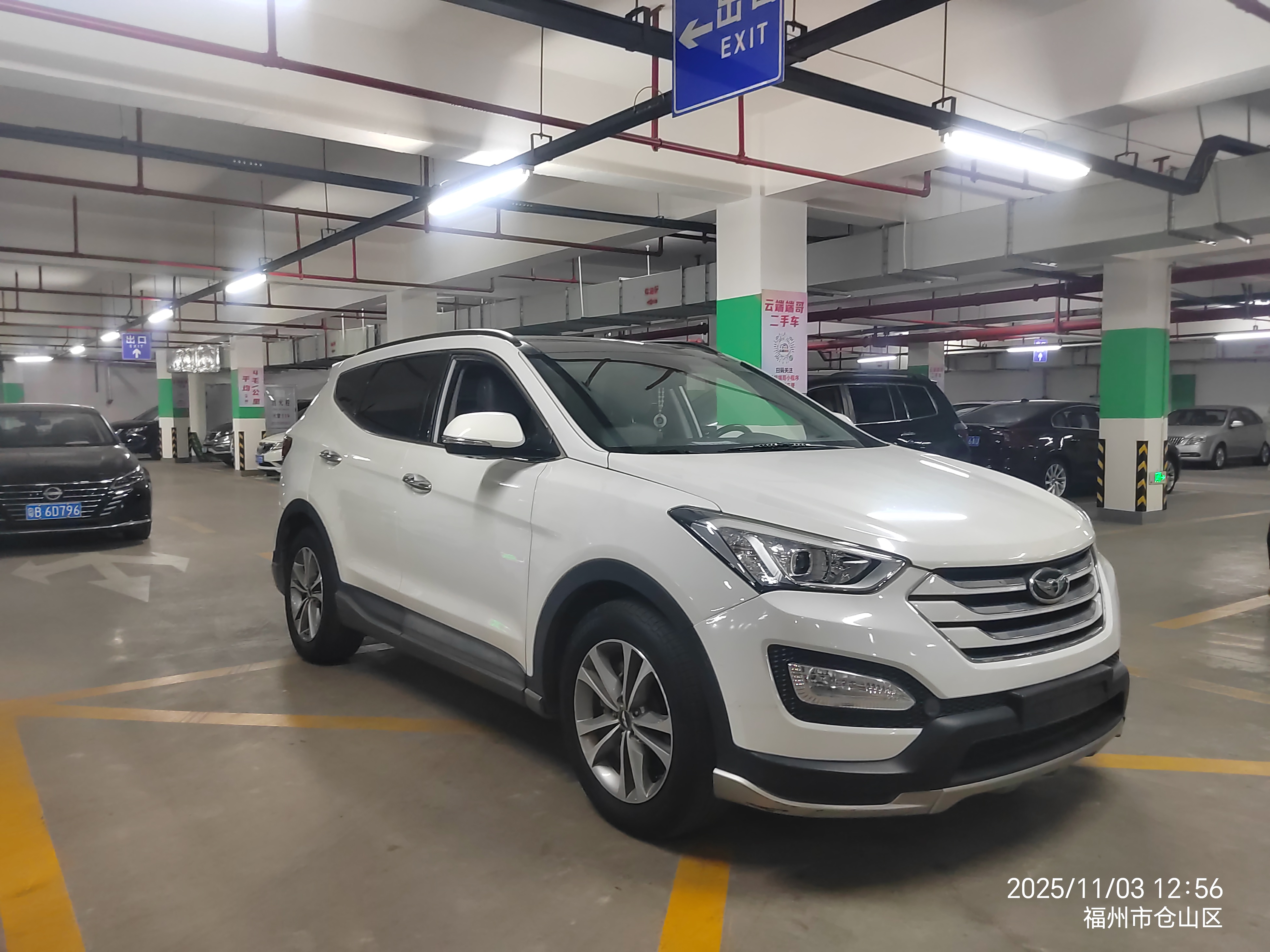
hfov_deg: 73.9
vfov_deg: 58.9
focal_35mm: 23
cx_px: 635
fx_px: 844
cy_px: 476
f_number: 1.9
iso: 1250
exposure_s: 1/33.3
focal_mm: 5.52
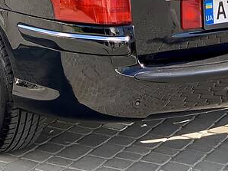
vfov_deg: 10.4
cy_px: -38
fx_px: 922
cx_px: 72
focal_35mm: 140
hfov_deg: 14.1
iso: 16
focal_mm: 6
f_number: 2.4
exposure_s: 1/199
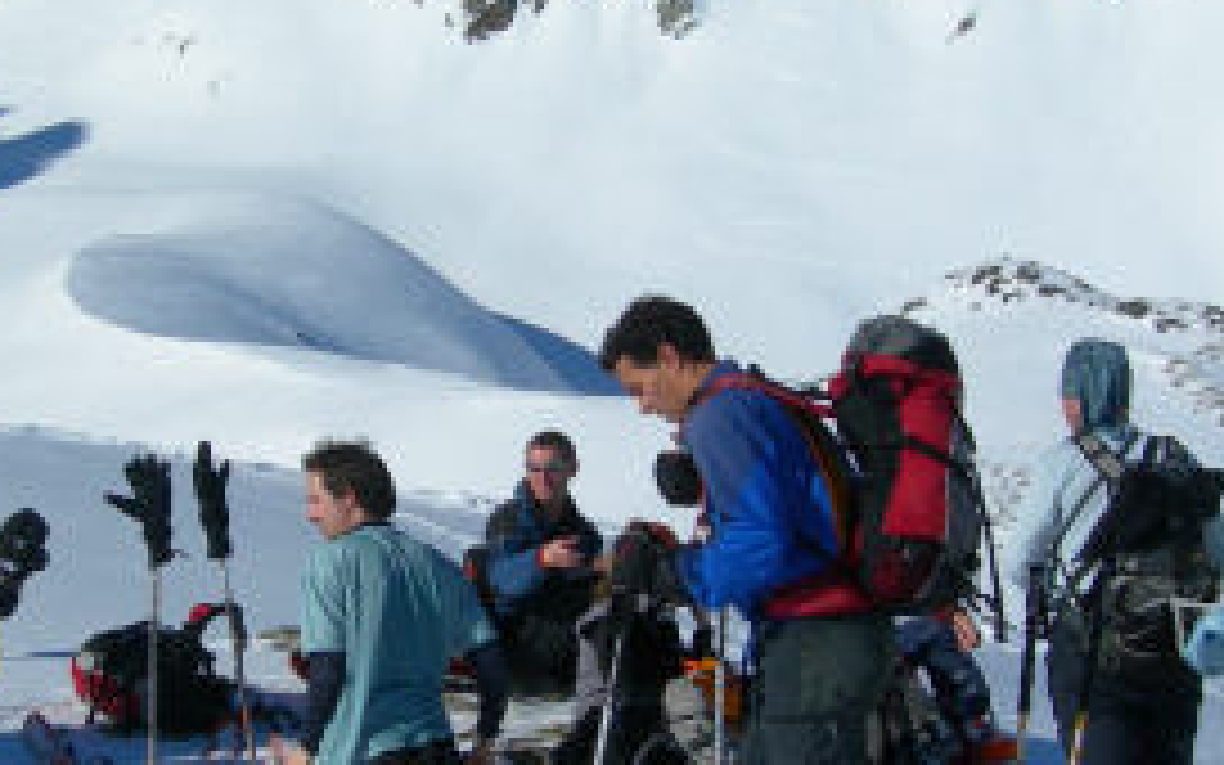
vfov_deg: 14.7
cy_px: 518
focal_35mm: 89
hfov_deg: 23.1
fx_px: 2969
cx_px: 315
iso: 50
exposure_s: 1/1613
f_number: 4.8
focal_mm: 7.8
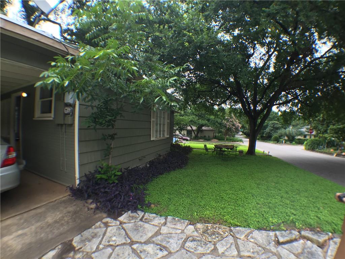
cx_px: 172
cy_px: 130
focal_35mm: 29
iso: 32
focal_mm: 4.15
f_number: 2.2
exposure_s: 1/222
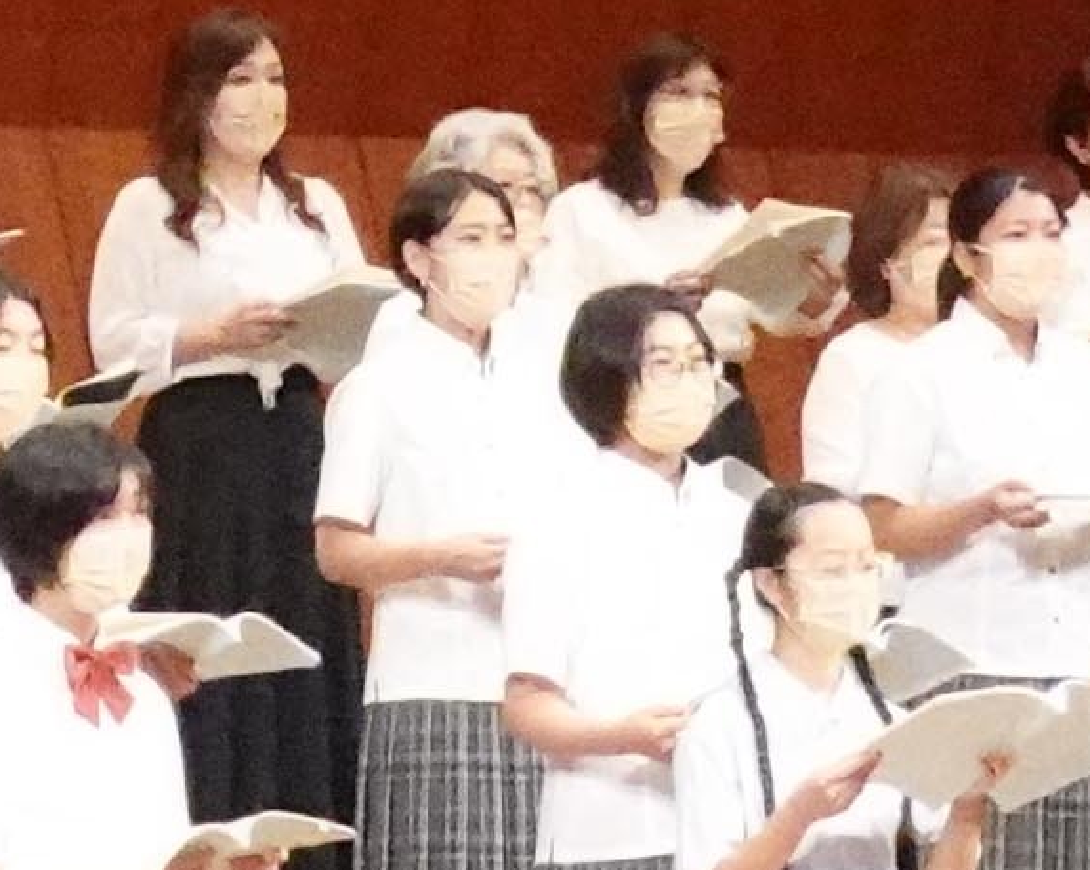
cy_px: -704
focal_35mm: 387
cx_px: -11
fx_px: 12476
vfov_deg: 4.0
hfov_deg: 5.0
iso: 6400
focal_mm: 15.9
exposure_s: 1/200
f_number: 4
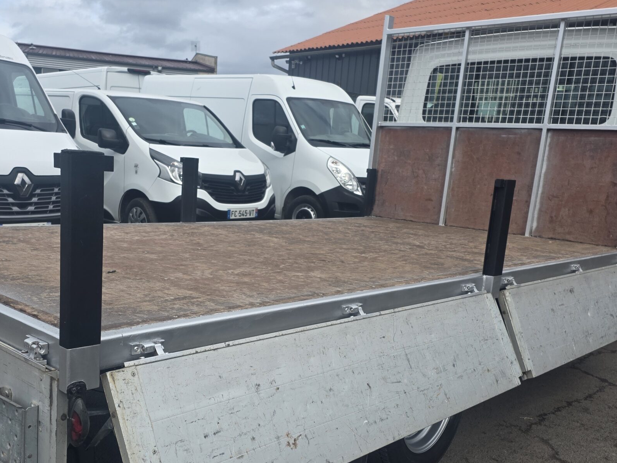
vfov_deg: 38.2
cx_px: 251
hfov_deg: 49.9
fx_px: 660
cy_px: 311
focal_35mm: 37
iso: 80
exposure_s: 1/3075
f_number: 1.7
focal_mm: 6.25
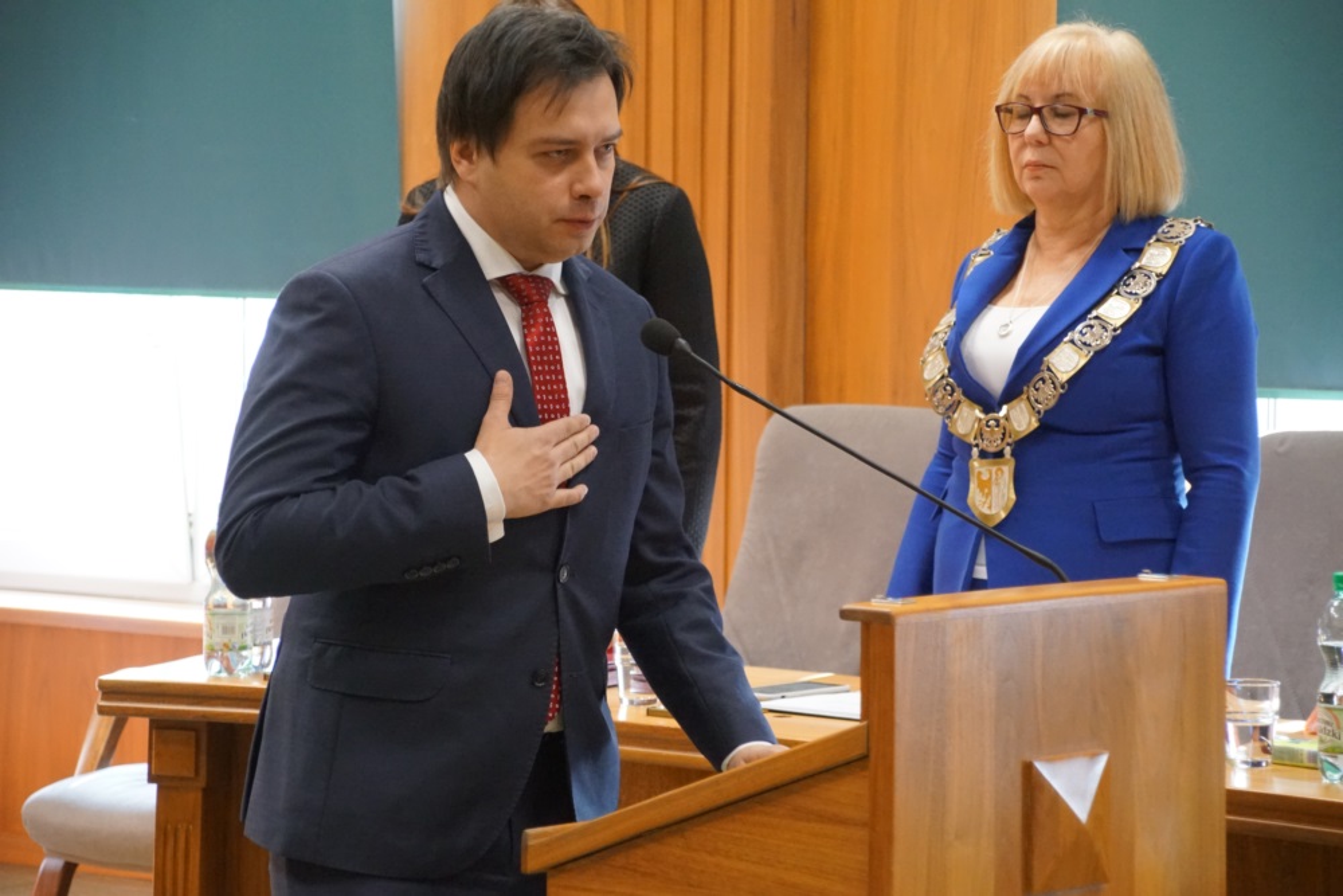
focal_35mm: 128
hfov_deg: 16.1
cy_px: 448
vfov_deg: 10.8
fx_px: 4757
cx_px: 672
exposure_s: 1/100
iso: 3200
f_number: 5.6
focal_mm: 85
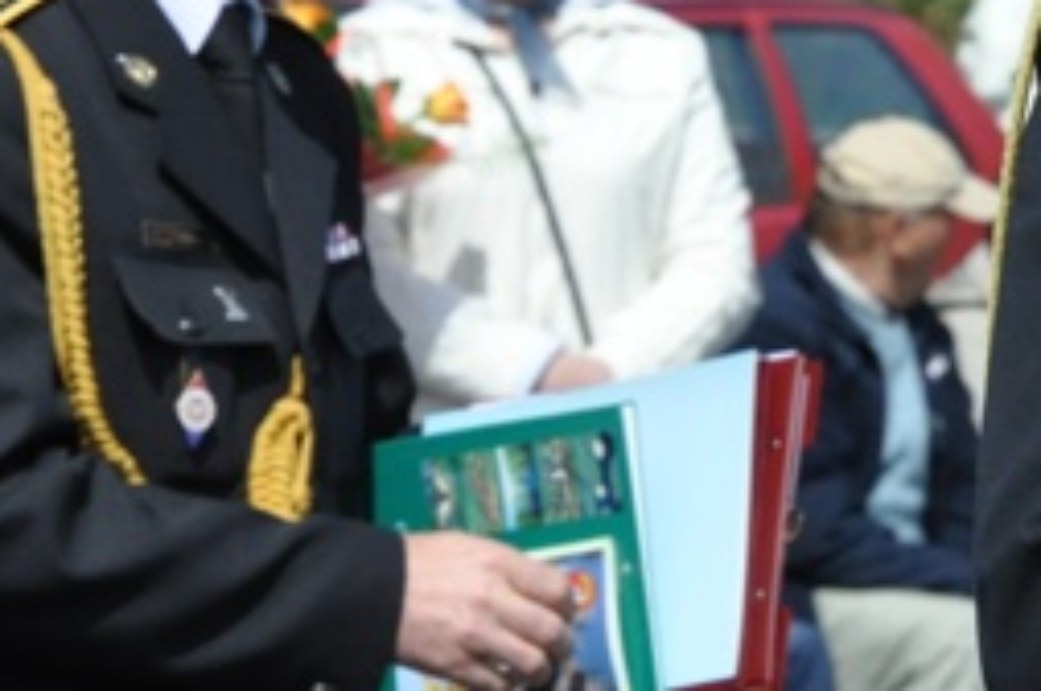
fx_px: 11626
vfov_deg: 3.4
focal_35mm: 403
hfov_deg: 5.1
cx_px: 1148
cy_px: 121
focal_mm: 85
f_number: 8
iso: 1000
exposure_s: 1/2500
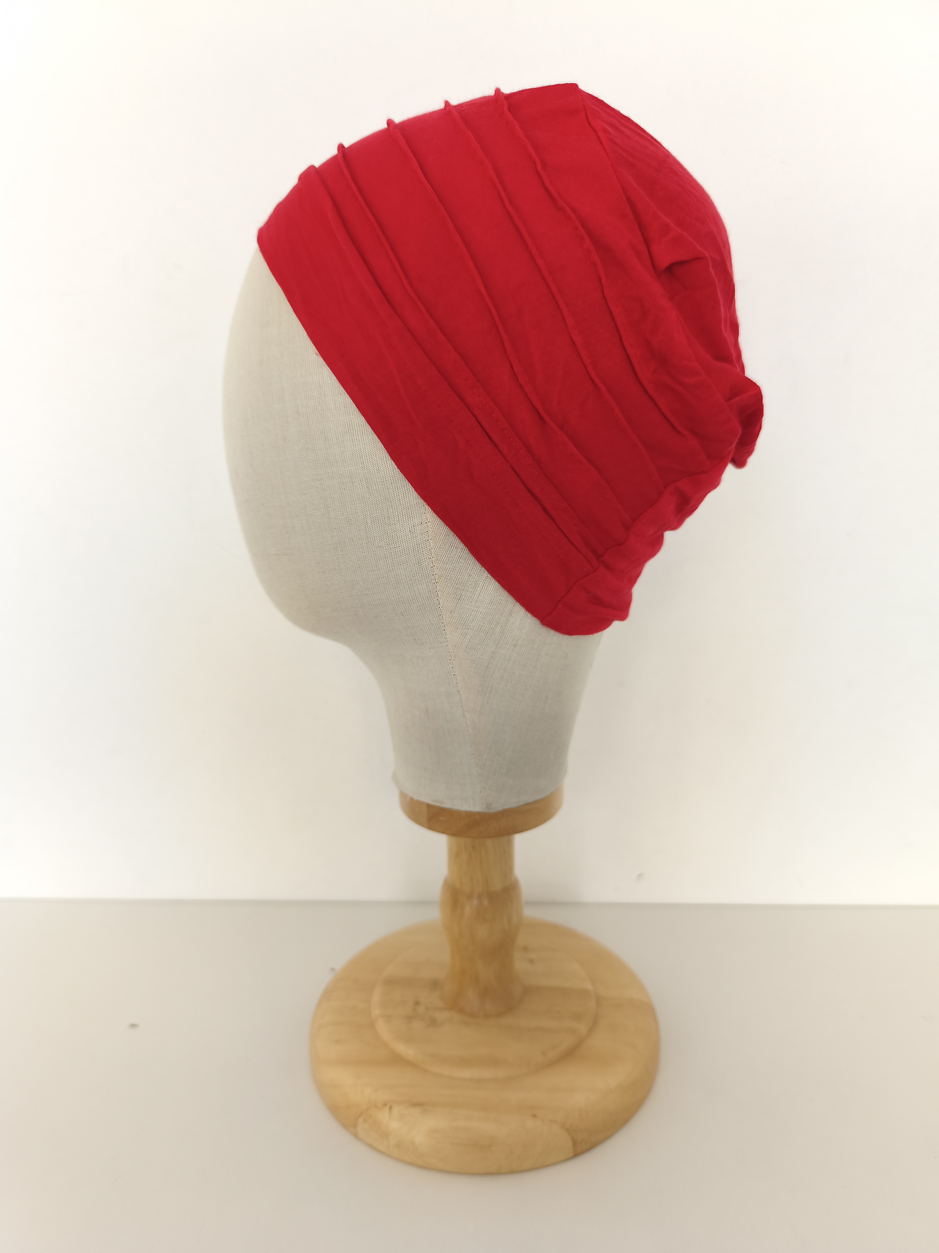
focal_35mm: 23
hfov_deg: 58.9
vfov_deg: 73.9
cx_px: 470
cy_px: 626
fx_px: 832
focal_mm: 6.14
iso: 50
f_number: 1.65
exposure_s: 1/40
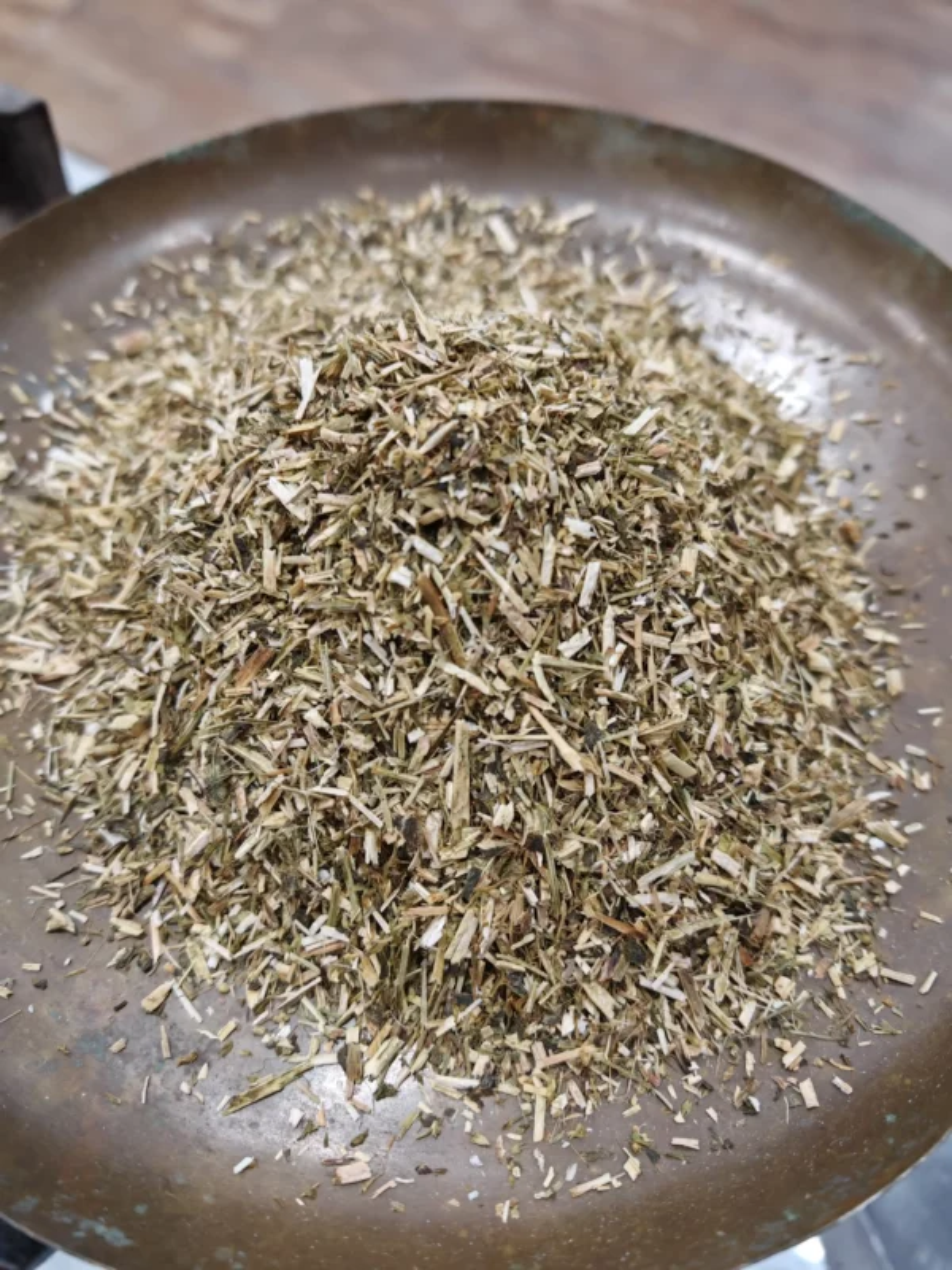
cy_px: 635
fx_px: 990
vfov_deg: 65.3
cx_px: 476
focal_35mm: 27
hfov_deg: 51.4
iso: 500
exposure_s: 1/50
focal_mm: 6.83
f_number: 2
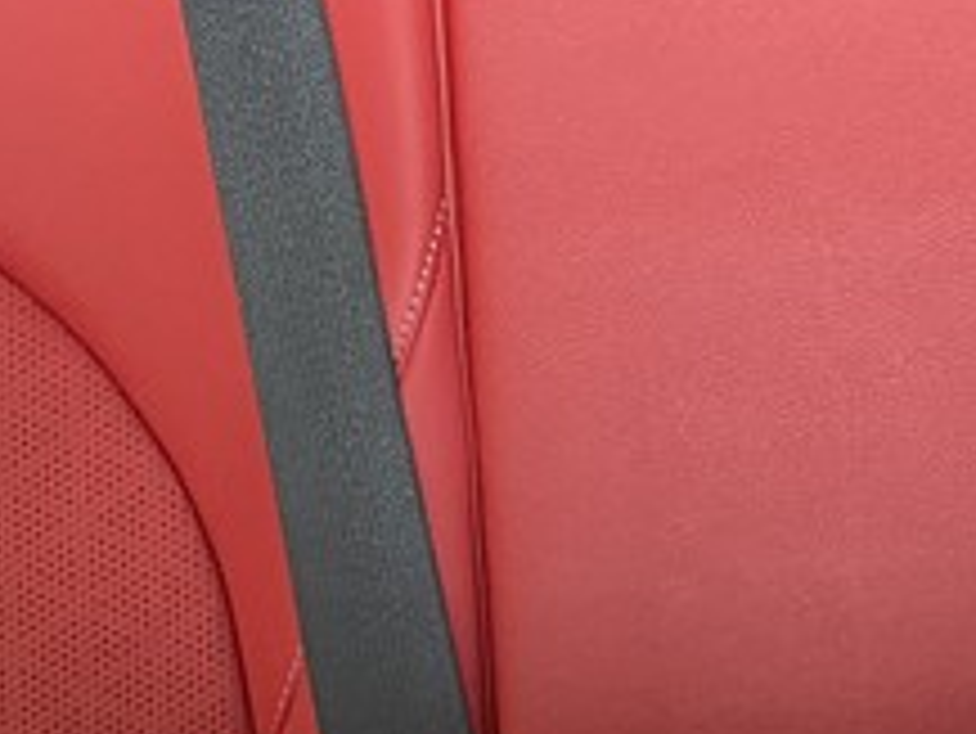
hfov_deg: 16.1
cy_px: 329
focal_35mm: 120
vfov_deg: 12.4
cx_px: 936
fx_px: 3385
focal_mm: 4.25
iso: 640
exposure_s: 1/37
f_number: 1.8
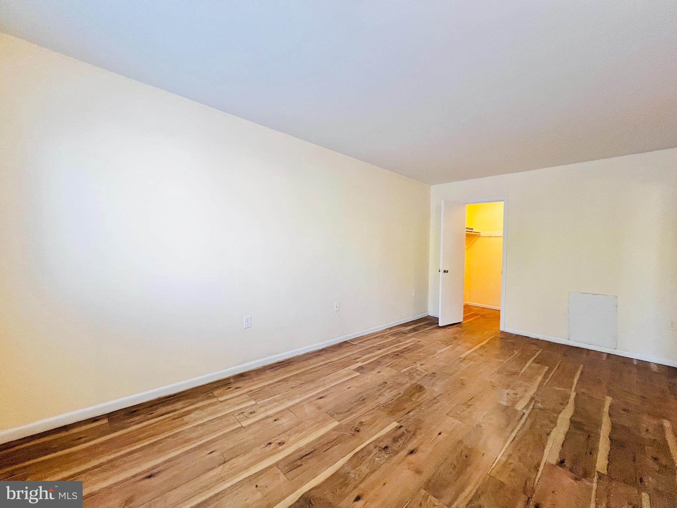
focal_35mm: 13
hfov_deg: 106.2
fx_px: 254
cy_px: 254
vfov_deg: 89.9
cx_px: 338
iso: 250
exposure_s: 1/60
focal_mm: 1.57
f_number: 1.8
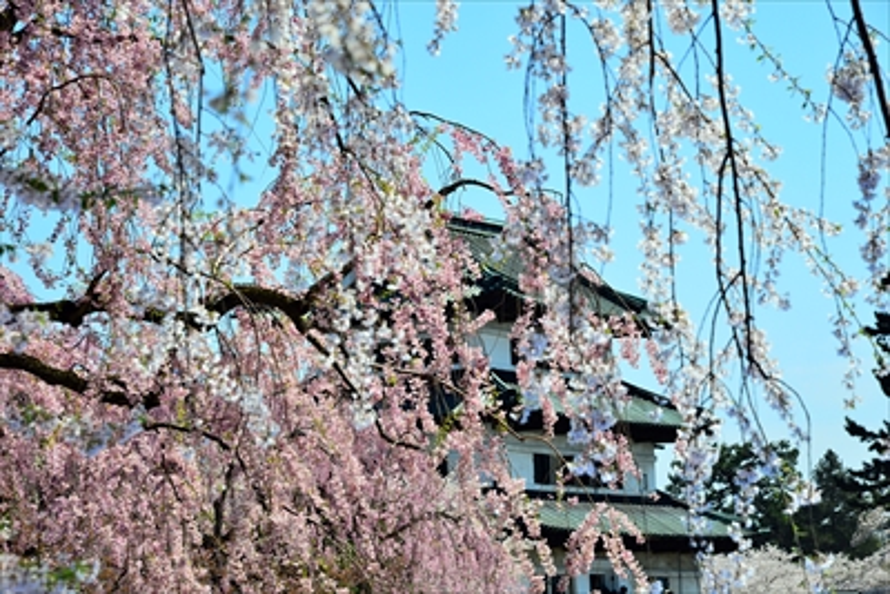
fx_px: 2968
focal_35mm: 120
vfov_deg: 11.4
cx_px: 445
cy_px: 297
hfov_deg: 17.1
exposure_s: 1/400
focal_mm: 120
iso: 250
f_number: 10
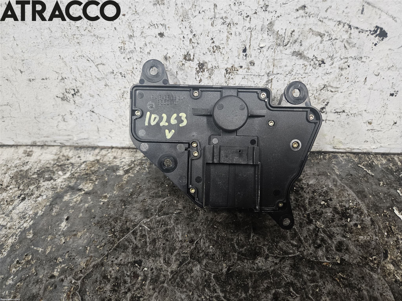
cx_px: 201
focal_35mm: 23
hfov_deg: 73.9
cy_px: 150
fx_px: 267
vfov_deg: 58.9
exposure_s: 1/100
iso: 400
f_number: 1.8
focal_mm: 5.4
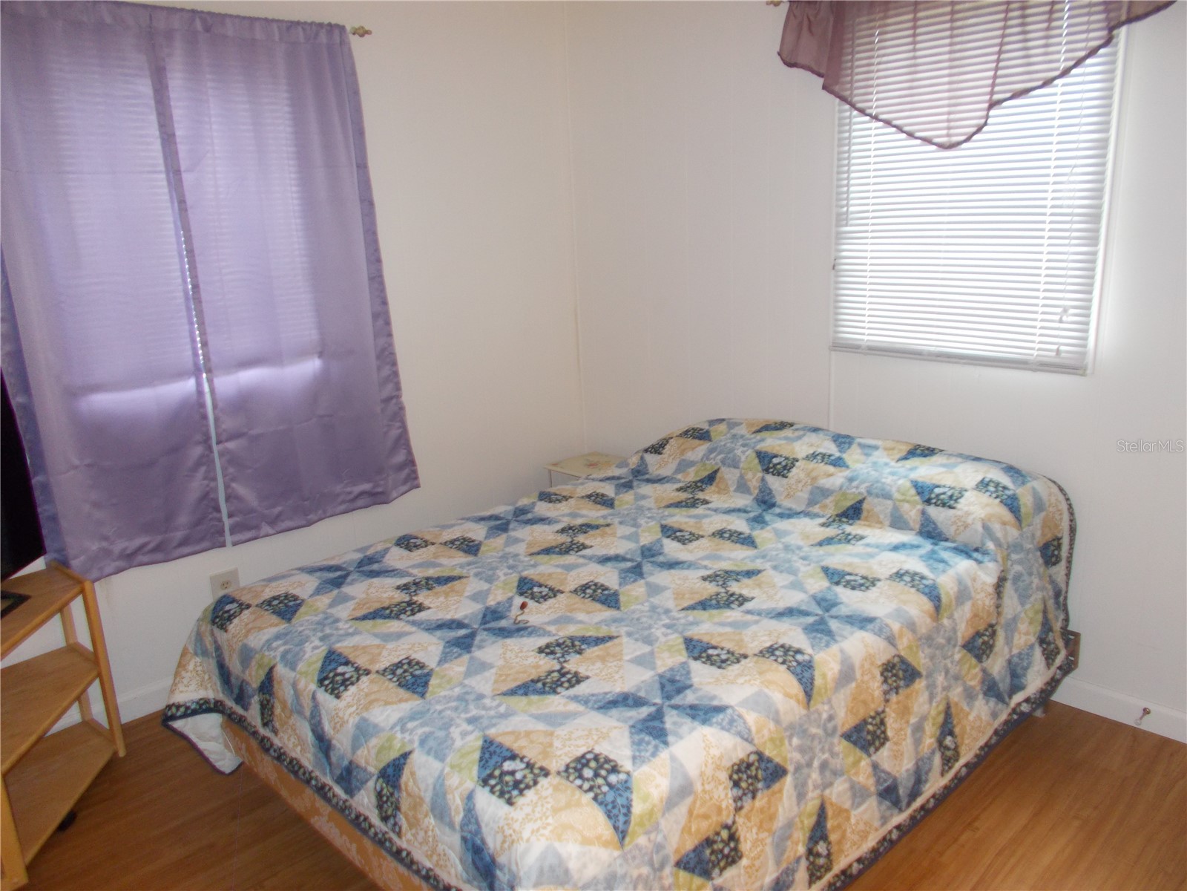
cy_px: 446
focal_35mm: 26
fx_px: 892
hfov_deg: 67.3
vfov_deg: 53.1
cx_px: 594
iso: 200
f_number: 3.2
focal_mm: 4.6
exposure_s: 1/25
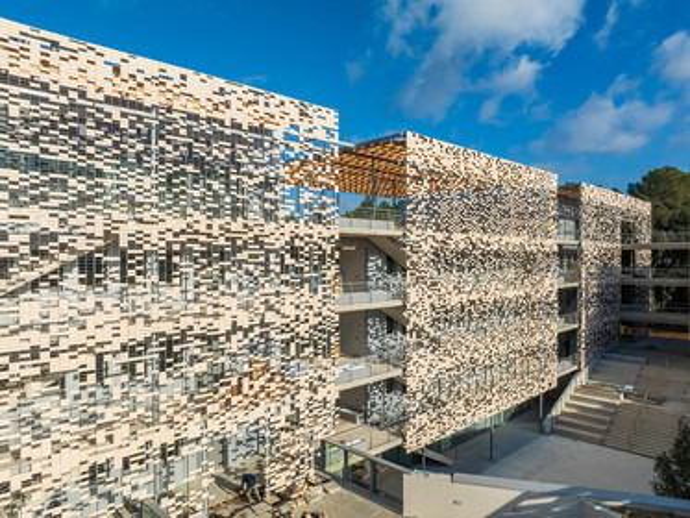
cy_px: 259
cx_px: 345
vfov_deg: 56.8
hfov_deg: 71.6
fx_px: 479
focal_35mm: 24
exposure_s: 1/240
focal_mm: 12.3
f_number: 11
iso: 100
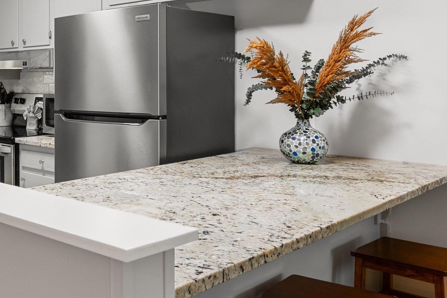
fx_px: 521
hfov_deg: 42.7
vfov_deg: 31.6
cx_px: 48
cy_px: 99
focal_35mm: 42
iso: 100
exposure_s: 1/3
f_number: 4.8
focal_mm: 13
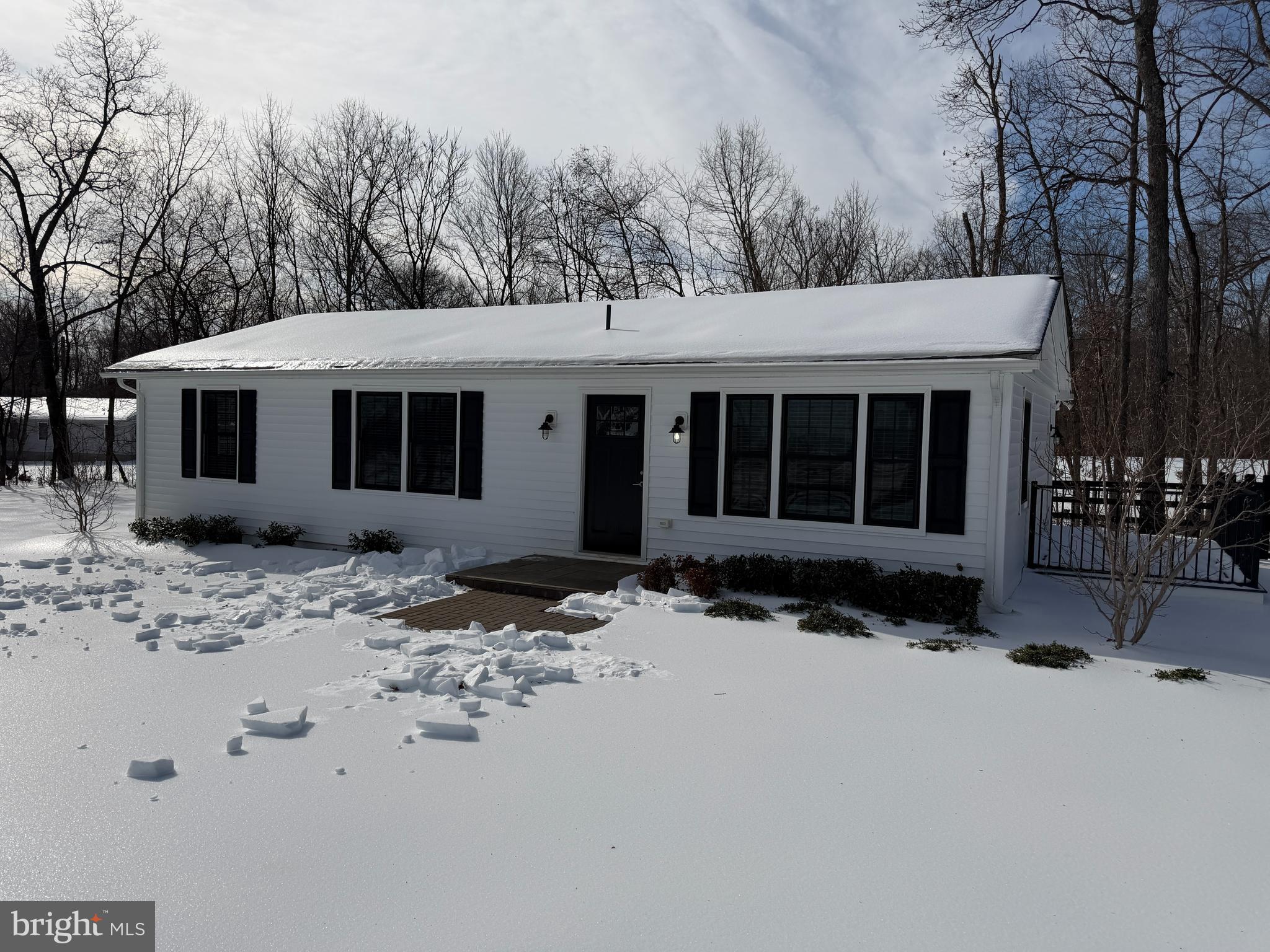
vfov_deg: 56.8
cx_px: 635
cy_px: 476
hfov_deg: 71.6
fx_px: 881
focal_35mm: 24
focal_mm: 6.76
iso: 80
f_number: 1.78
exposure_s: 1/17544
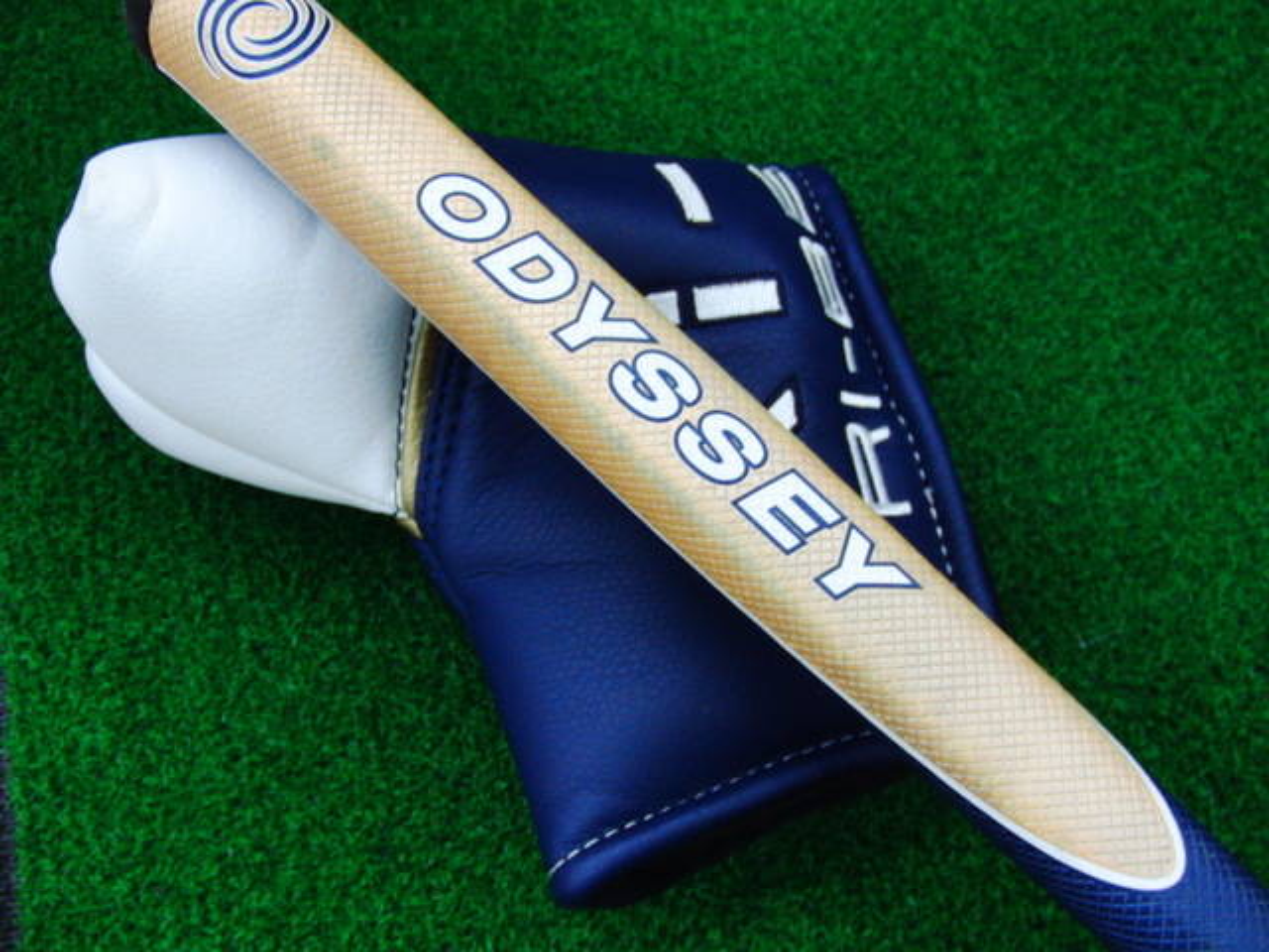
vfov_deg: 38.7
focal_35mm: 37
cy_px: 476
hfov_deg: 50.1
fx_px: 1356
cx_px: 634
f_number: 3.6
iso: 400
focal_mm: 6.42
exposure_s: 1/80
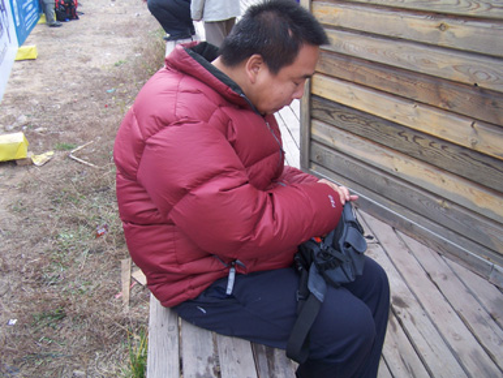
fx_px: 553
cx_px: 252
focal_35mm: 38
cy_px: 189
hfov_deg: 48.9
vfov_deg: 37.8
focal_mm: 6.3
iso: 80
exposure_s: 1/125
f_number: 2.8
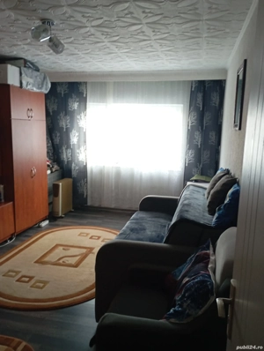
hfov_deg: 49.9
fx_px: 284
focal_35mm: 28
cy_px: 176
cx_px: 132
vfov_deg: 63.4
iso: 304
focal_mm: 4.27
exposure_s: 1/33.3
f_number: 1.8
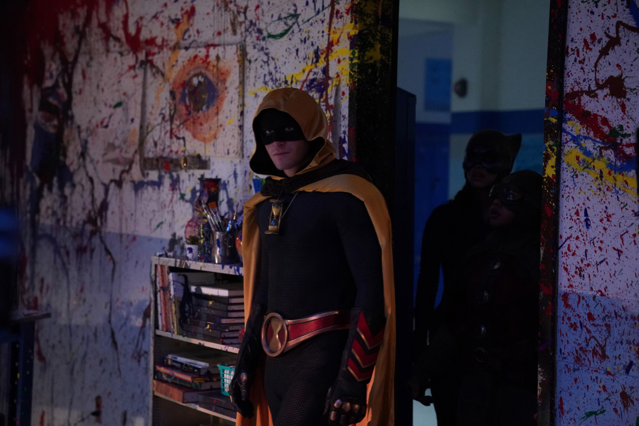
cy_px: 213
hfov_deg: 28.8
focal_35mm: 70
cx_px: 320
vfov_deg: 19.5
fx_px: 1242
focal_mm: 70
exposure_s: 1/160
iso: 8000
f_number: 2.8
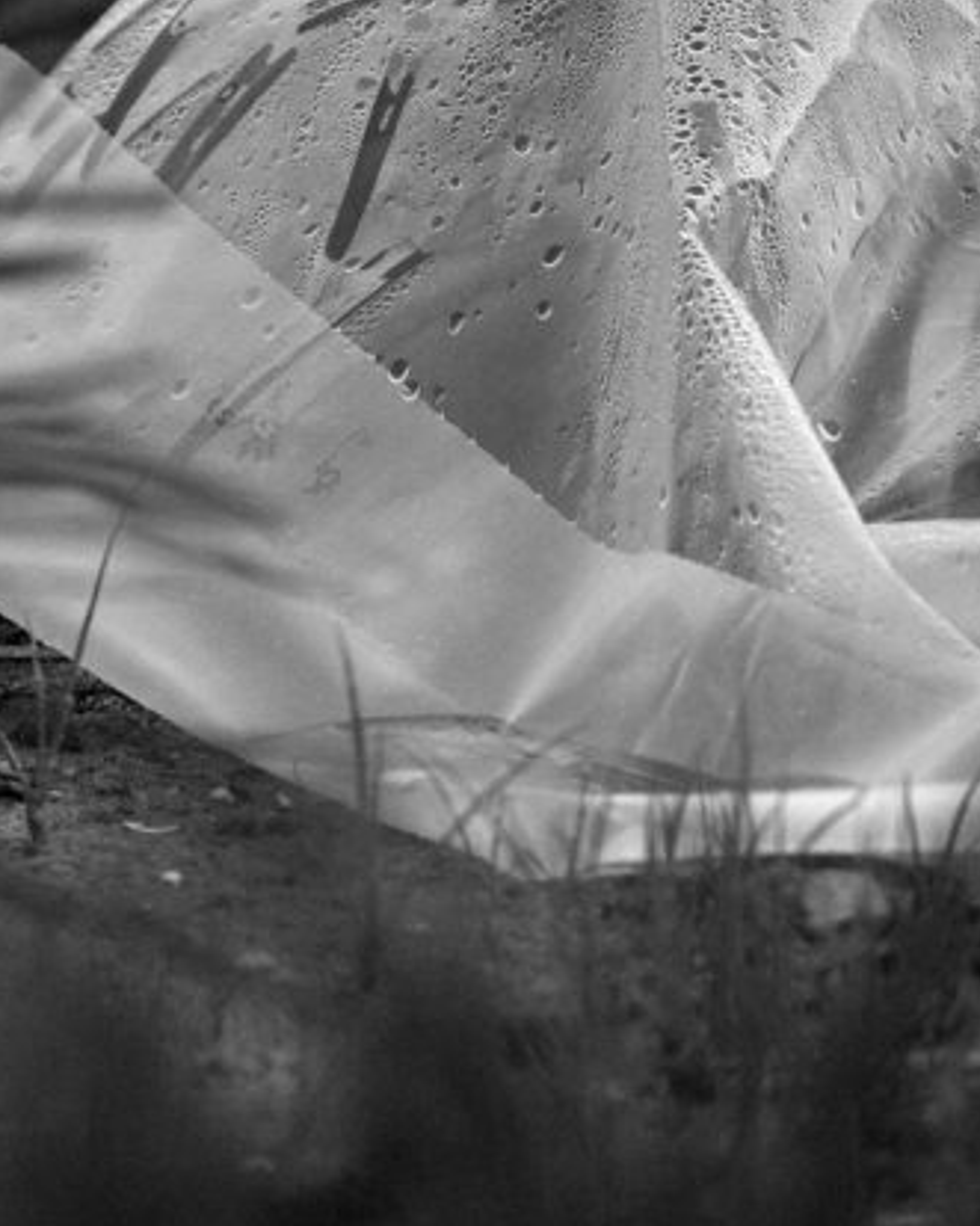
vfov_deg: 5.4
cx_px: 992
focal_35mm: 355
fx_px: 12875
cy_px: 221
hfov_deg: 4.4
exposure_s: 1/200
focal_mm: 135
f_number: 5.6
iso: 800
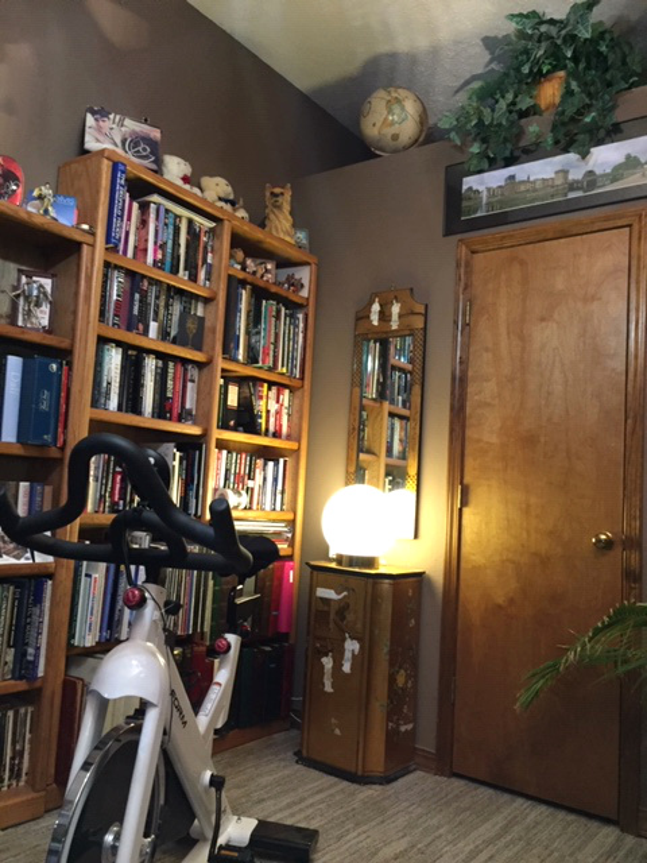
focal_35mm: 29
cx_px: 324
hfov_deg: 48.2
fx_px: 723
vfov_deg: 61.7
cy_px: 432
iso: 250
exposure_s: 1/30
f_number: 2.2
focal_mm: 4.15
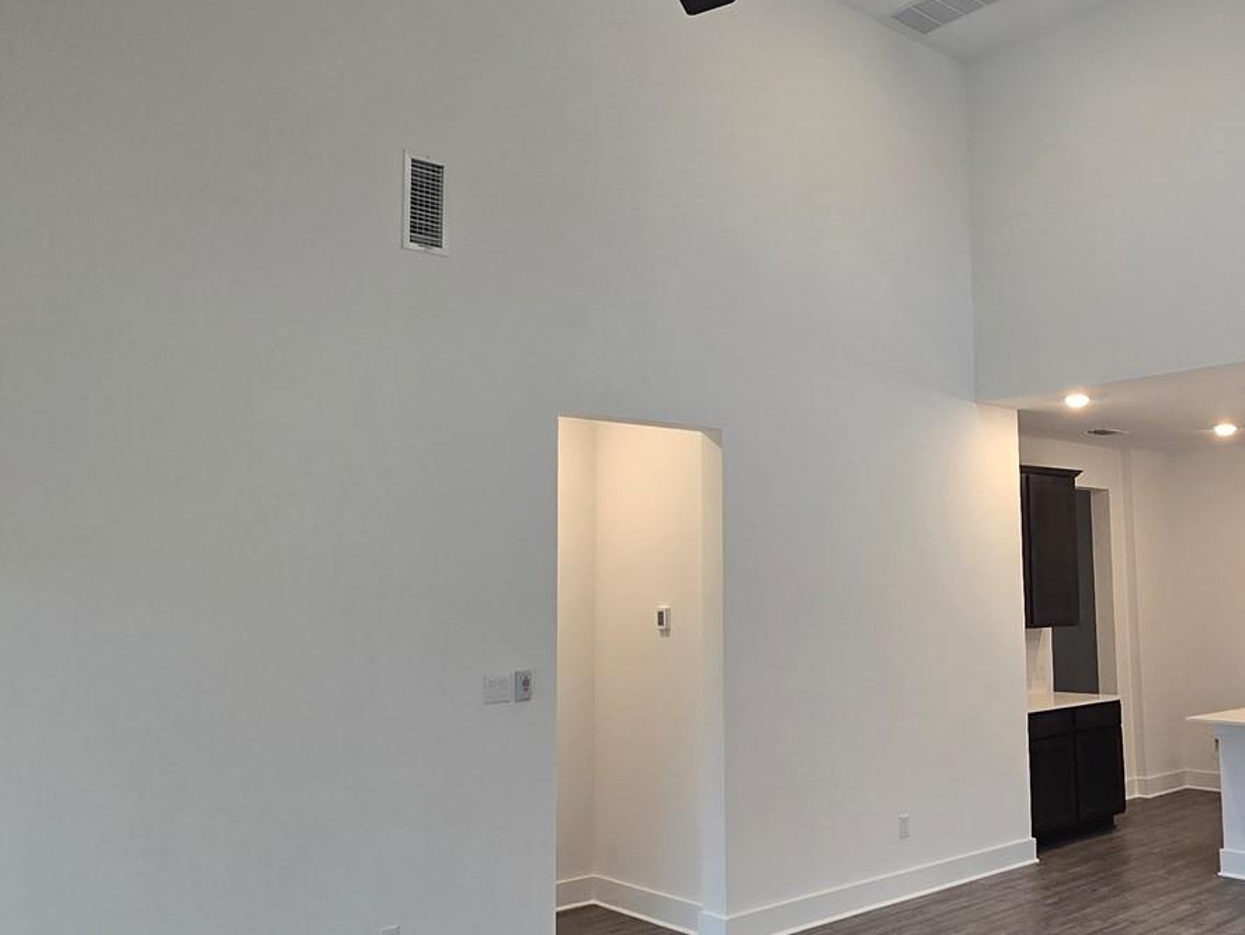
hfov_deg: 58.9
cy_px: 475
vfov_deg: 46.8
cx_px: 808
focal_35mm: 30
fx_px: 1079
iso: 160
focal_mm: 2.2
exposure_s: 1/60
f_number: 2.2
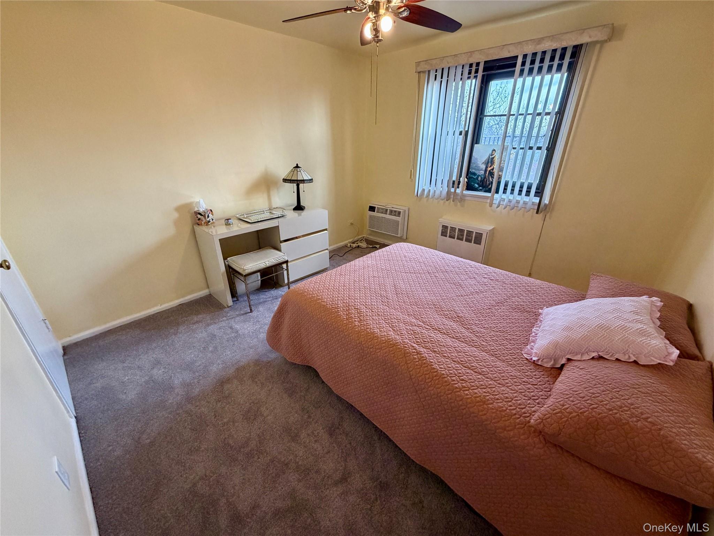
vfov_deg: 85.7
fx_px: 289
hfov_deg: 102.1
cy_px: 268
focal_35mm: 14
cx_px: 357
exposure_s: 1/120
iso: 320
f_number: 2.2
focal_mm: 2.22
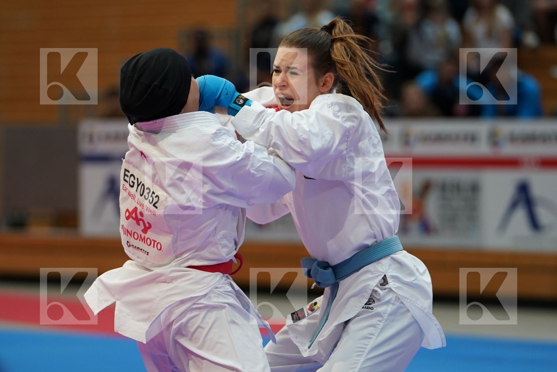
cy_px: 186
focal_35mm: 219
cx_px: 278
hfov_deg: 9.4
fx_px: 3388
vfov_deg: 6.3
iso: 1600
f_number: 2.8
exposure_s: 1/1000
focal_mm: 146
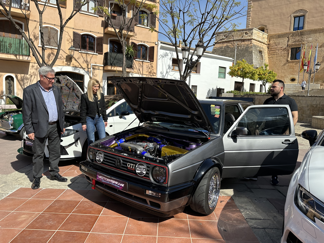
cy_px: 122
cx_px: 162
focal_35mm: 24
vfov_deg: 56.8
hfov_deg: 71.6
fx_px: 225
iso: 80
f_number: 1.78
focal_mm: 6.86
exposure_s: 1/5000
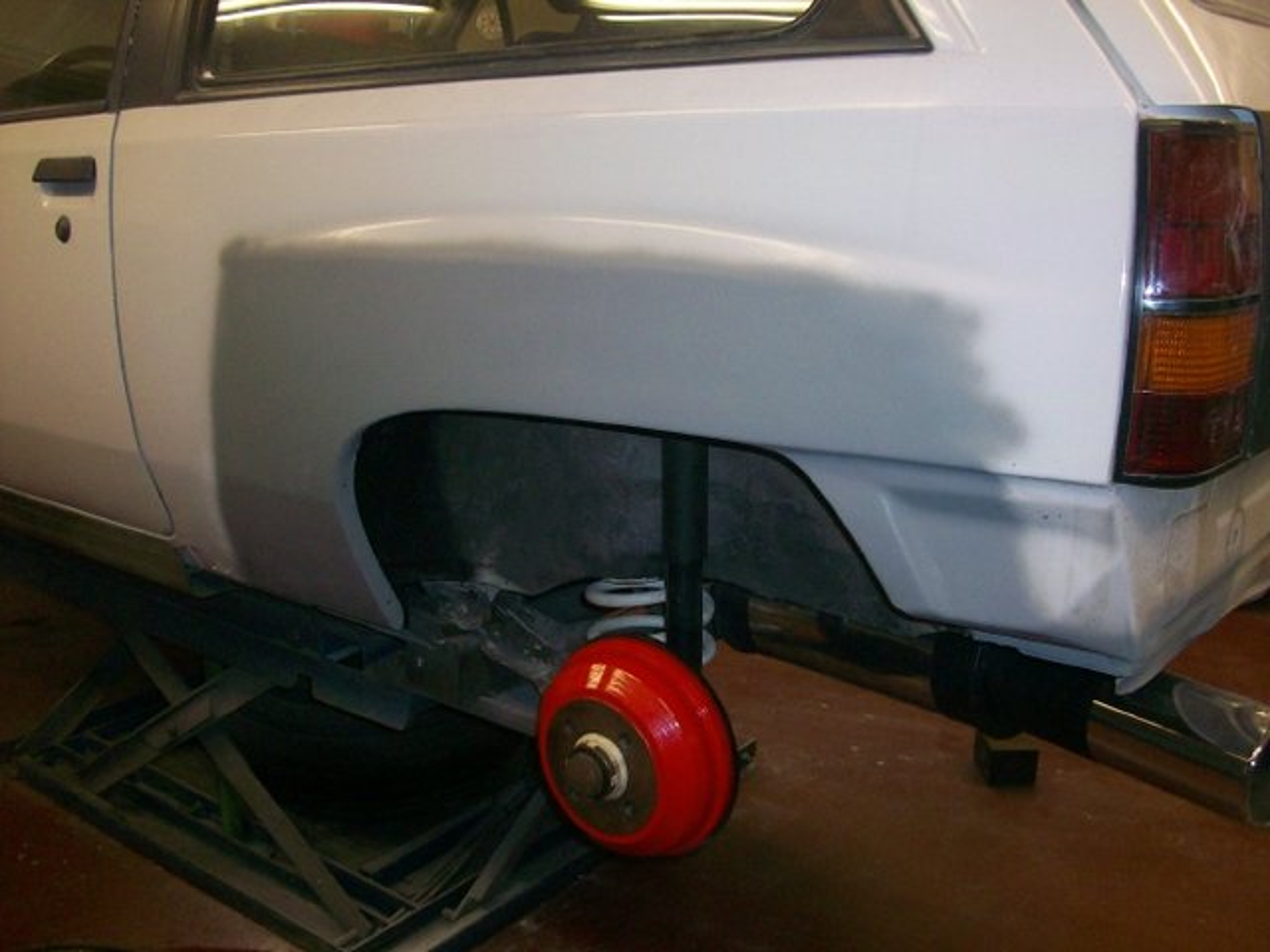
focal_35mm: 34
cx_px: 635
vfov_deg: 41.8
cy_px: 476
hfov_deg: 54.0
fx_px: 1247
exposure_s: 1/60
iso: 160
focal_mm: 5.7
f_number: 2.8
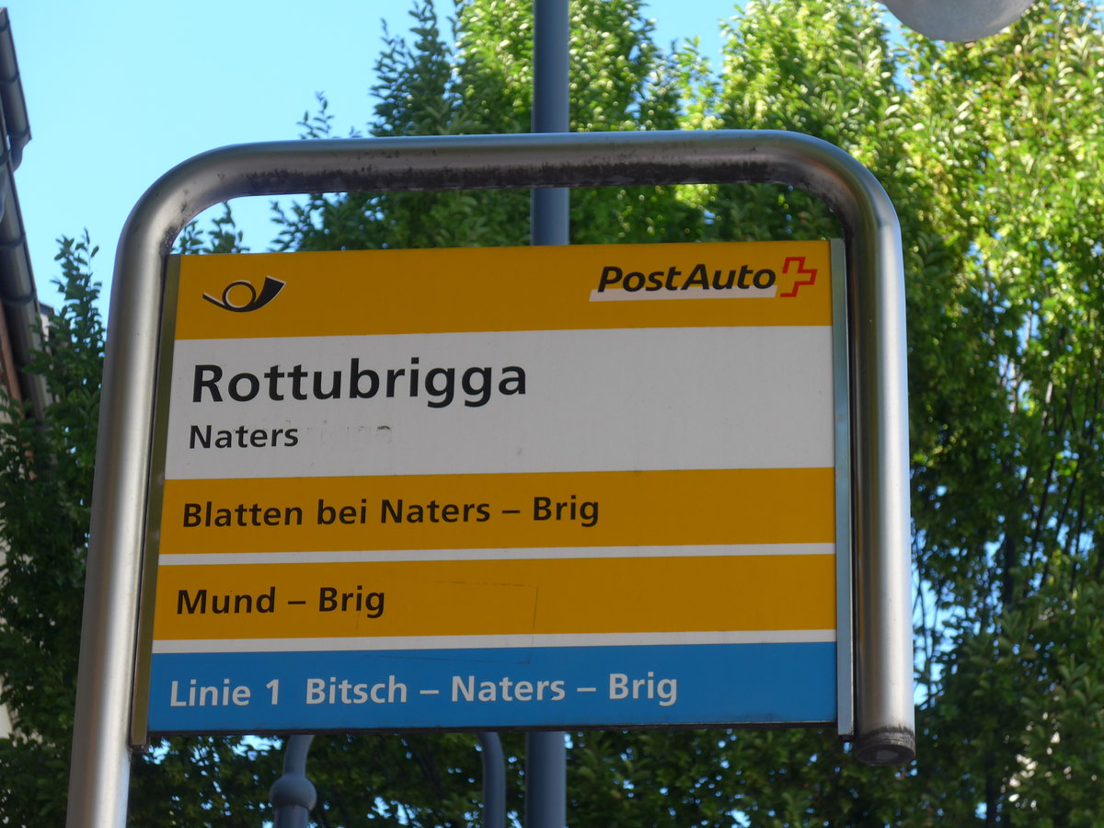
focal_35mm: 117
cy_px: 414
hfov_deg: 16.8
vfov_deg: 12.7
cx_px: 552
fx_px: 3731
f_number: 5
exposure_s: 1/80
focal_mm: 22.9
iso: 100
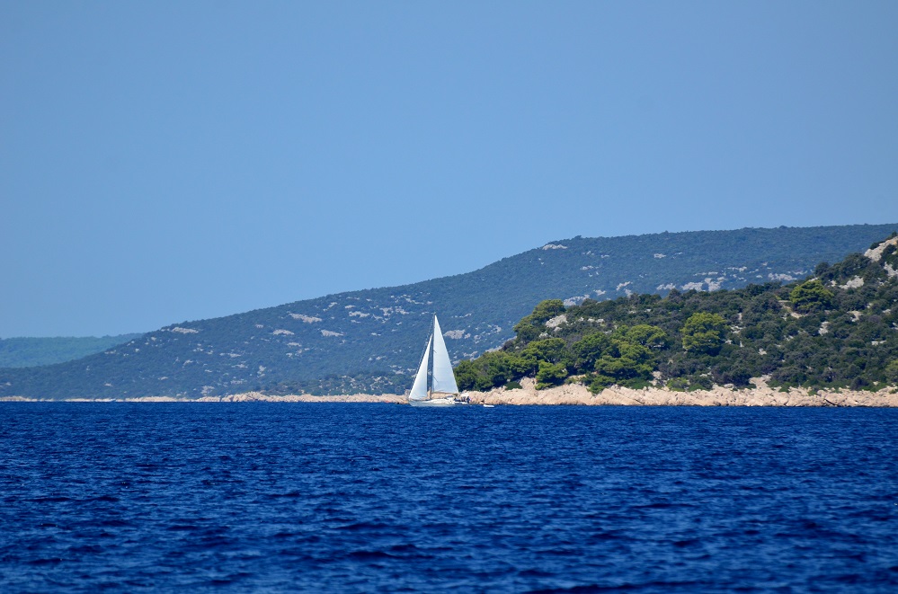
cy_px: 297
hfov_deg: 4.6
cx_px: 449
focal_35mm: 450
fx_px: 11198
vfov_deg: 3.0
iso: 400
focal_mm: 300
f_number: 5.6
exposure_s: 1/2000
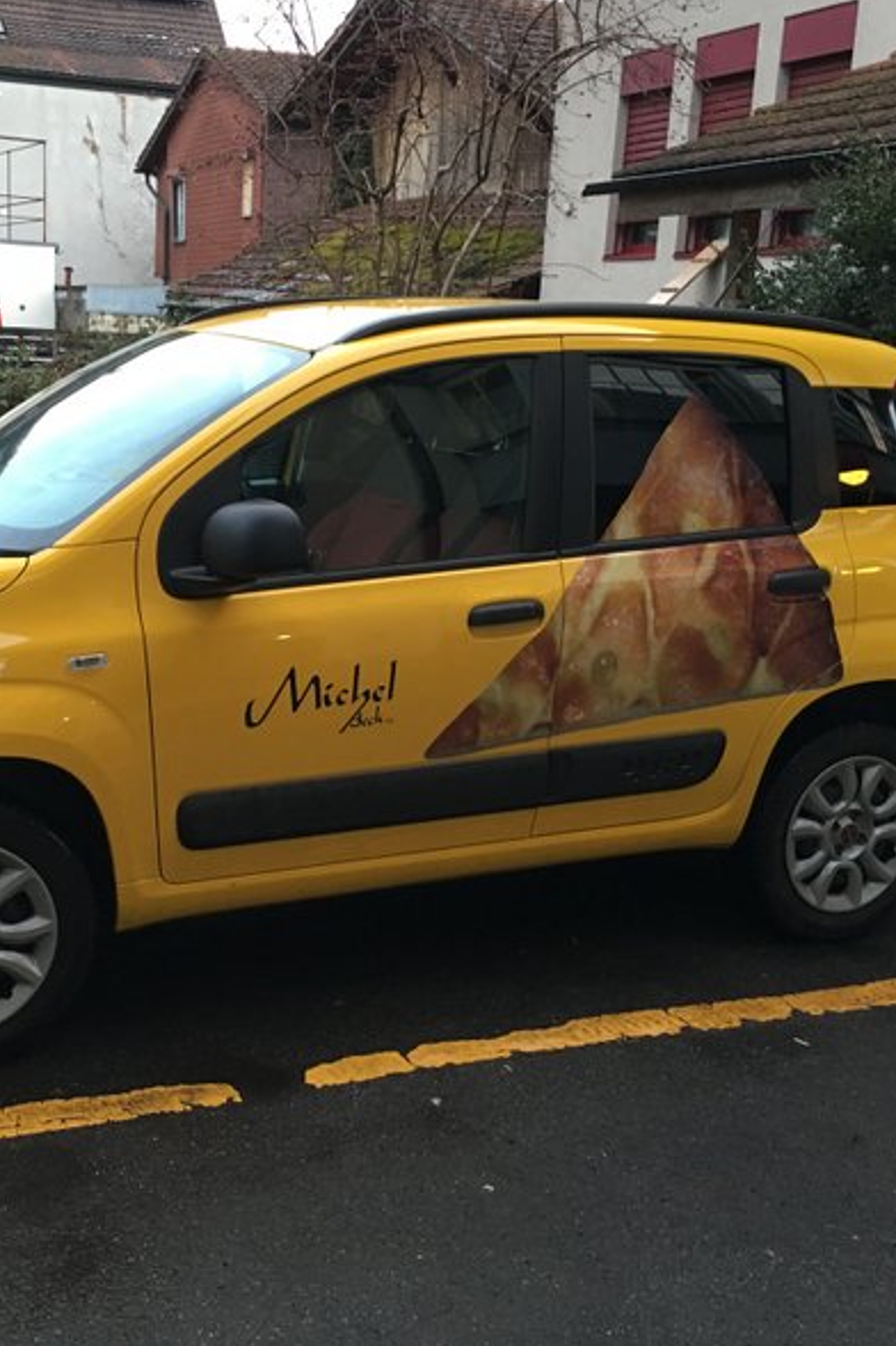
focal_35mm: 41
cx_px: 290
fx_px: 1532
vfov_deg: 47.4
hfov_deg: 32.3
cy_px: 672
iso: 160
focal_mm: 4.15
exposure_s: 1/33
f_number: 2.2
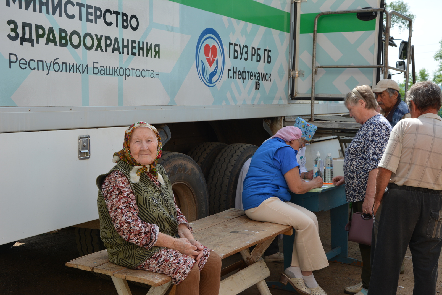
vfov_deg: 26.5
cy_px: 148
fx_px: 626
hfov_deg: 38.9
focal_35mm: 51
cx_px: 221
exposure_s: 1/250
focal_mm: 34
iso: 180
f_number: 8
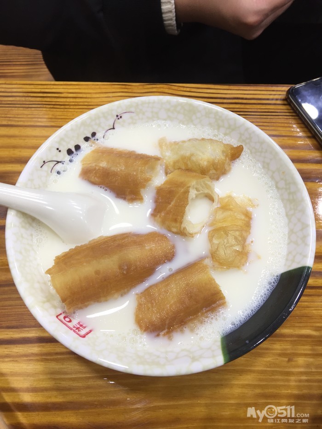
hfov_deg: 48.2
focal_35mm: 29
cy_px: 214
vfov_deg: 61.7
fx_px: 360
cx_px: 161
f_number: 2.2
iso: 40
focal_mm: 4.15
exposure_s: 1/50
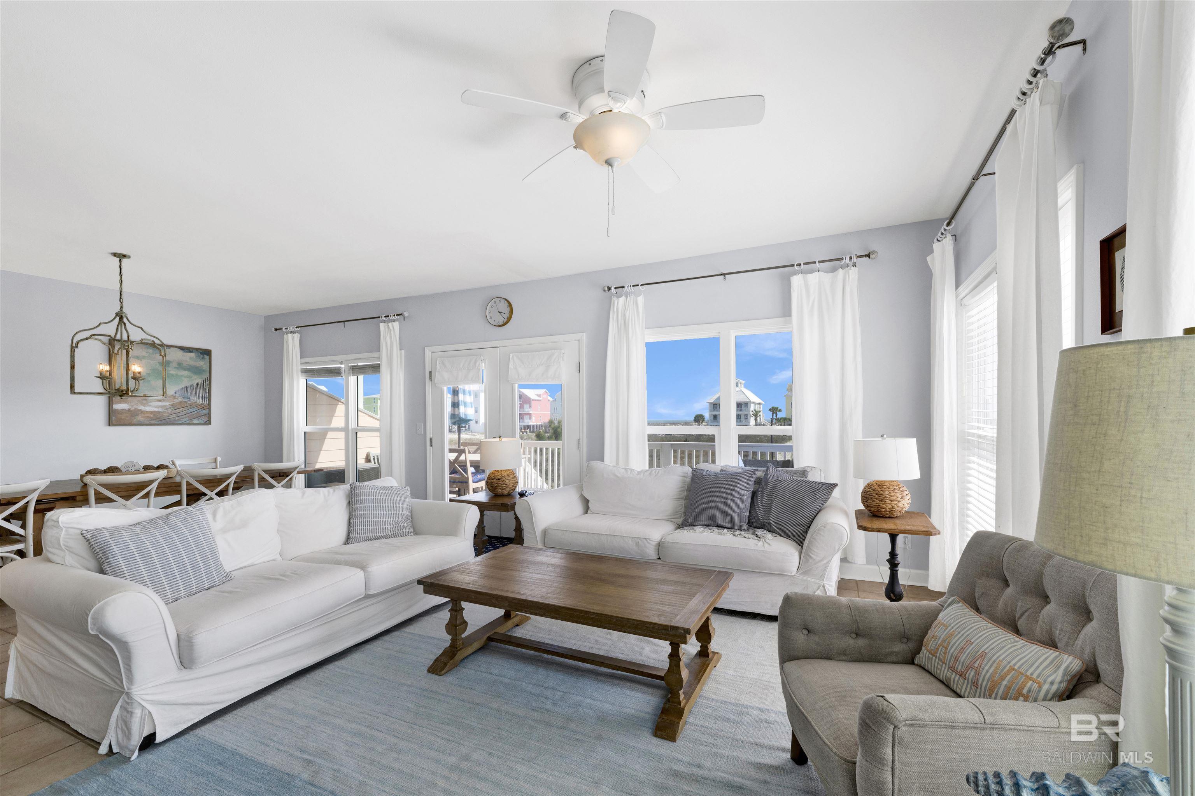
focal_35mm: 14
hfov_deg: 102.3
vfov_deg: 79.2
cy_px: 398
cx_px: 598
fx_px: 481
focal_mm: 14.5
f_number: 11
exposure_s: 1/125
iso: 400
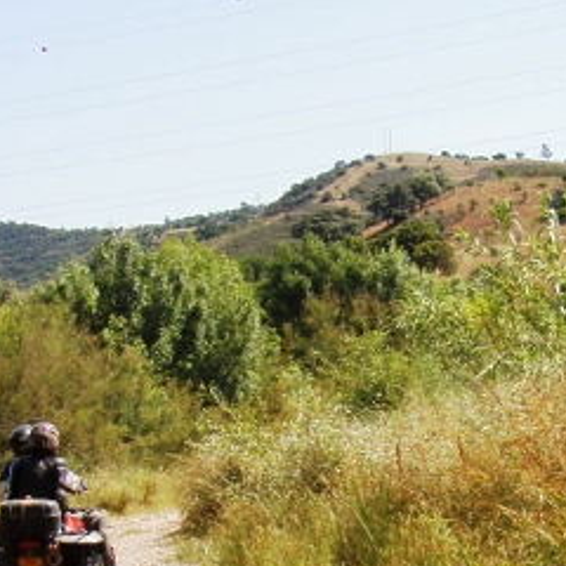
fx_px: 2072
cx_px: 389
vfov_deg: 15.3
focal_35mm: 112
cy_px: 554
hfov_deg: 15.5
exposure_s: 1/320
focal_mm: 6.7
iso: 80
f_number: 4
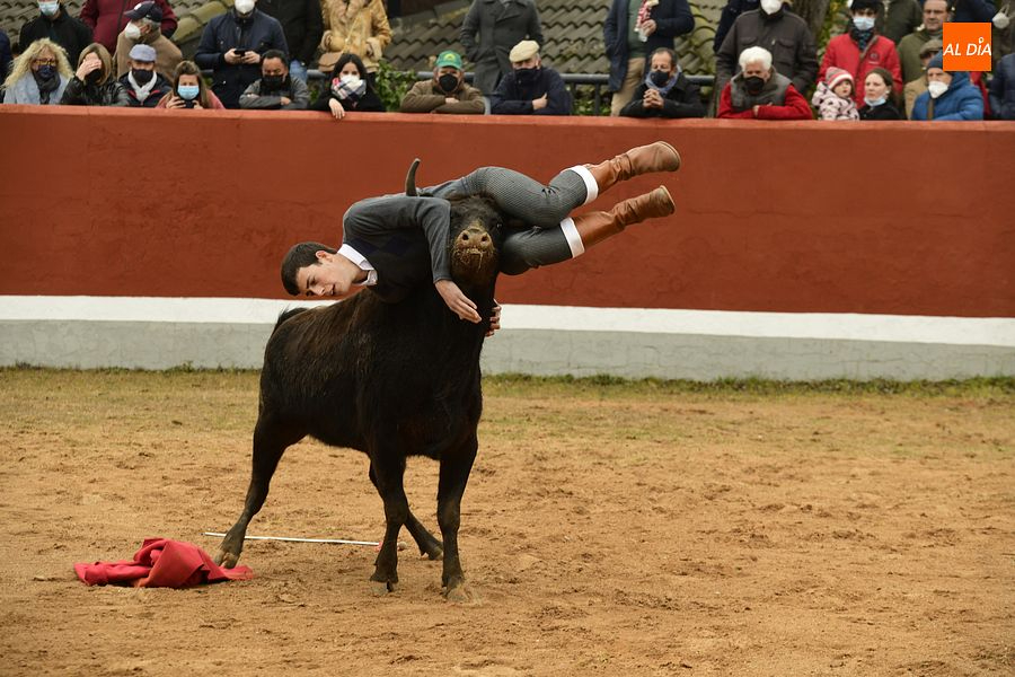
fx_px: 3806
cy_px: 338
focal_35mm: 135
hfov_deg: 15.2
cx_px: 508
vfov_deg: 10.2
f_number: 5.6
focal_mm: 135
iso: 640
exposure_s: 1/320
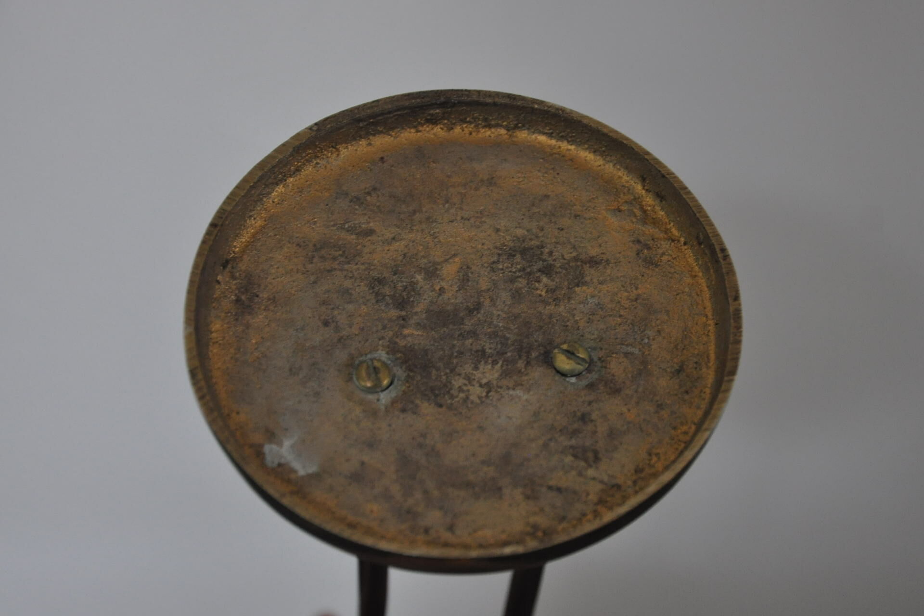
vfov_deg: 15.7
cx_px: 462
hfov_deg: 23.4
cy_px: 308
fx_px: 2233
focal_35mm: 87
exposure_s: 1/125
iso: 1400
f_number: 5
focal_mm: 58
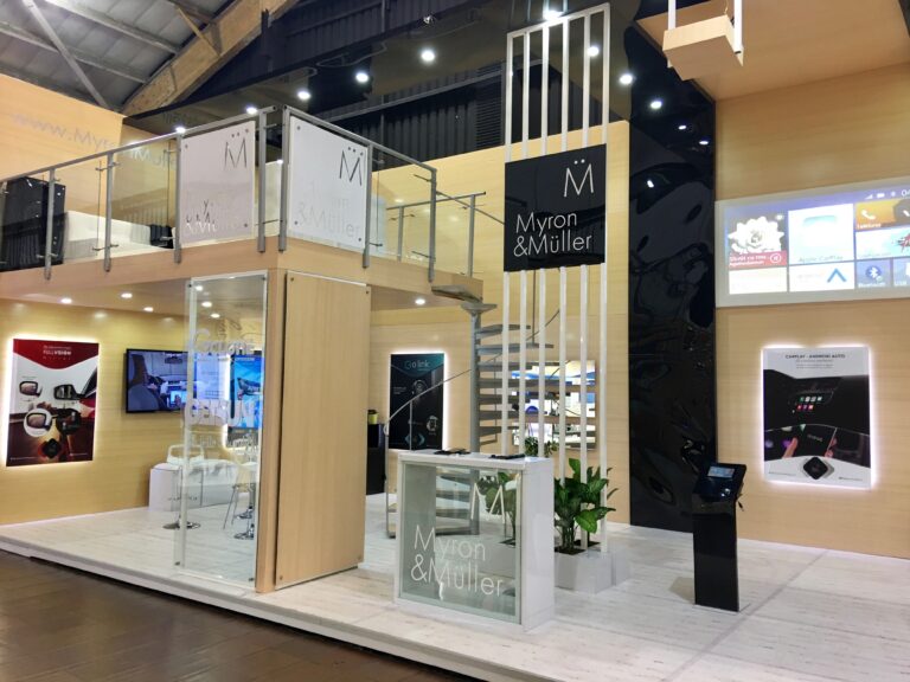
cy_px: 341
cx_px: 455
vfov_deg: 48.2
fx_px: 762
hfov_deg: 61.7
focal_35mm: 29
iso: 40
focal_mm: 4.15
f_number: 2.2
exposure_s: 1/15
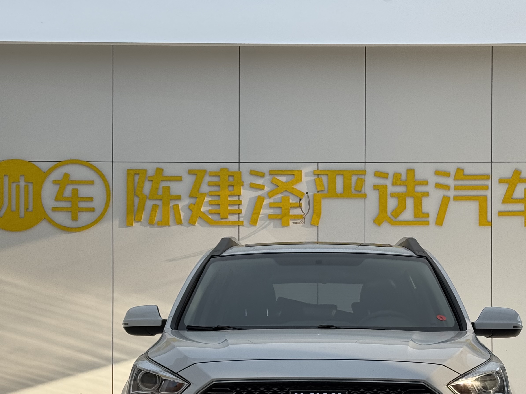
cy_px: 302
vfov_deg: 18.1
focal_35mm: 81
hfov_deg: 24.1
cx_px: 303
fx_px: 1231
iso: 64
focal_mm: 6.76
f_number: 1.78
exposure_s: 1/1312
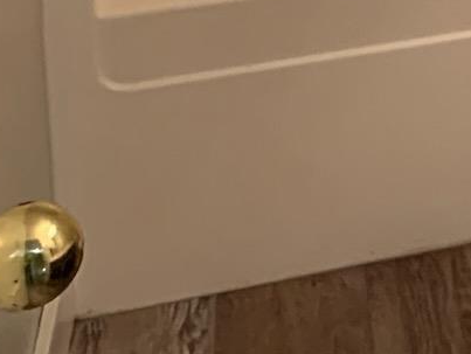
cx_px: 1050
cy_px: -486
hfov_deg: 12.4
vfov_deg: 9.9
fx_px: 1798
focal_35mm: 132
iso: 125
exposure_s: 1/60
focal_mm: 4.25
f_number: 1.8
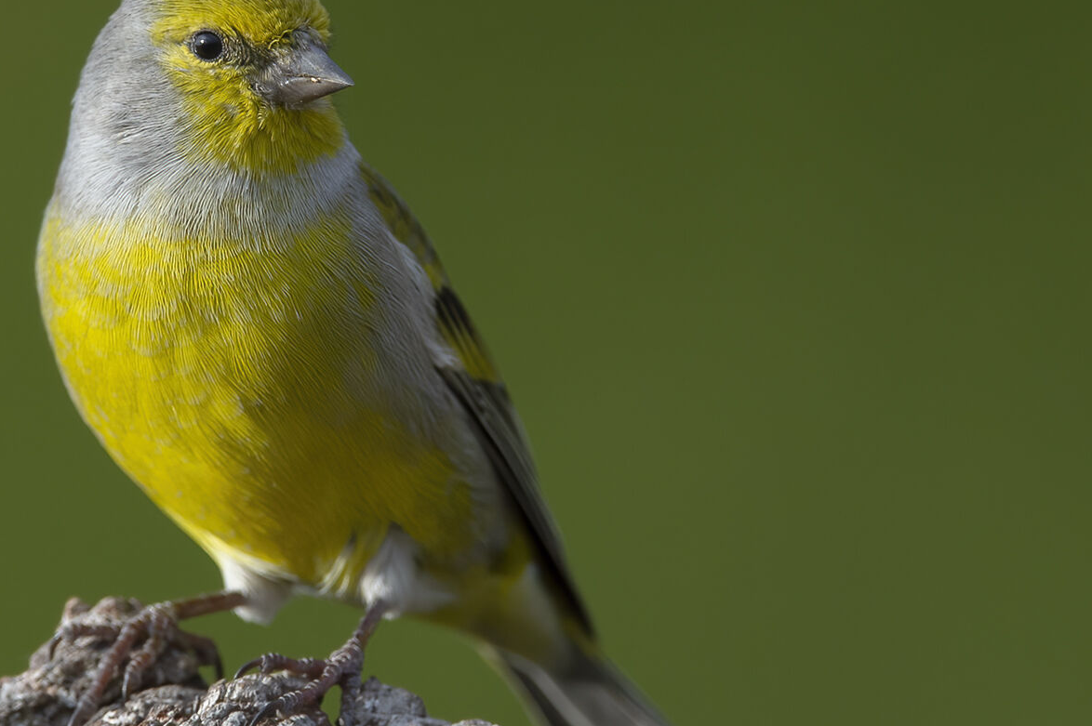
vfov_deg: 0.8
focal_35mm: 1738
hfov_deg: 1.2
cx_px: 452
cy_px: 361
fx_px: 52681
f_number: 5.6
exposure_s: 1/1600
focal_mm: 850
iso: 1000
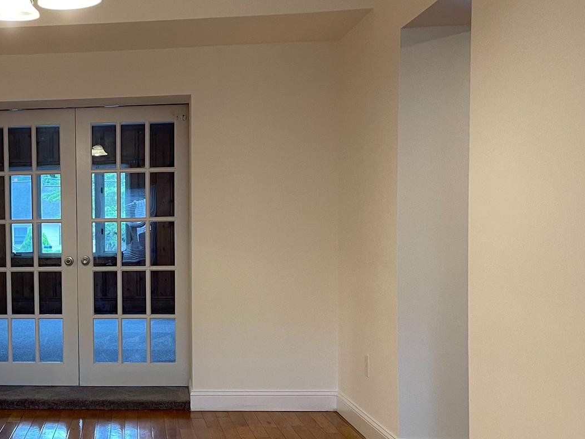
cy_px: 295
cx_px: 43
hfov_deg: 35.0
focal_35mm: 51
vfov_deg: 28.4
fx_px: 862
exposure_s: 1/60
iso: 125
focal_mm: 5.1
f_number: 1.6
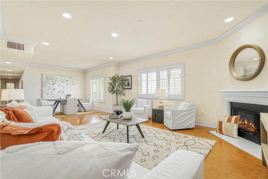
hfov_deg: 100.4
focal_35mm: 15
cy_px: 90
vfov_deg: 77.4
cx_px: 134
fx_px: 112
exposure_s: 1/30
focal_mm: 10
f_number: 9
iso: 100
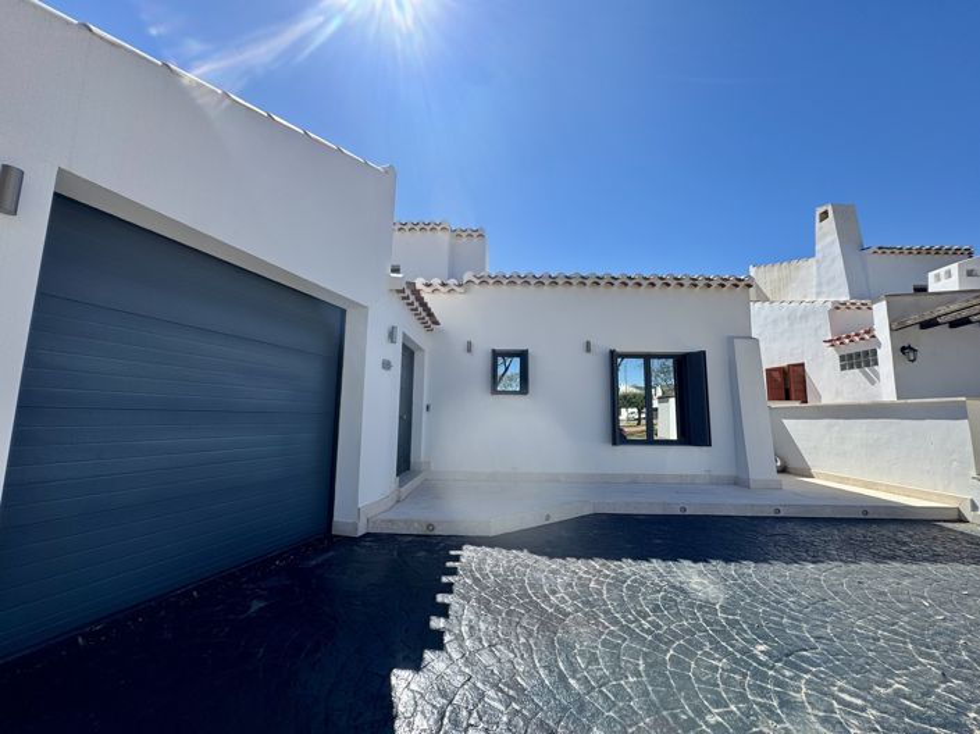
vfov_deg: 85.6
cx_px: 490
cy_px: 367
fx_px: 396
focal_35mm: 14
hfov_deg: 102.1
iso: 40
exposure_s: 1/1449
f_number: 2.2
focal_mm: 2.22
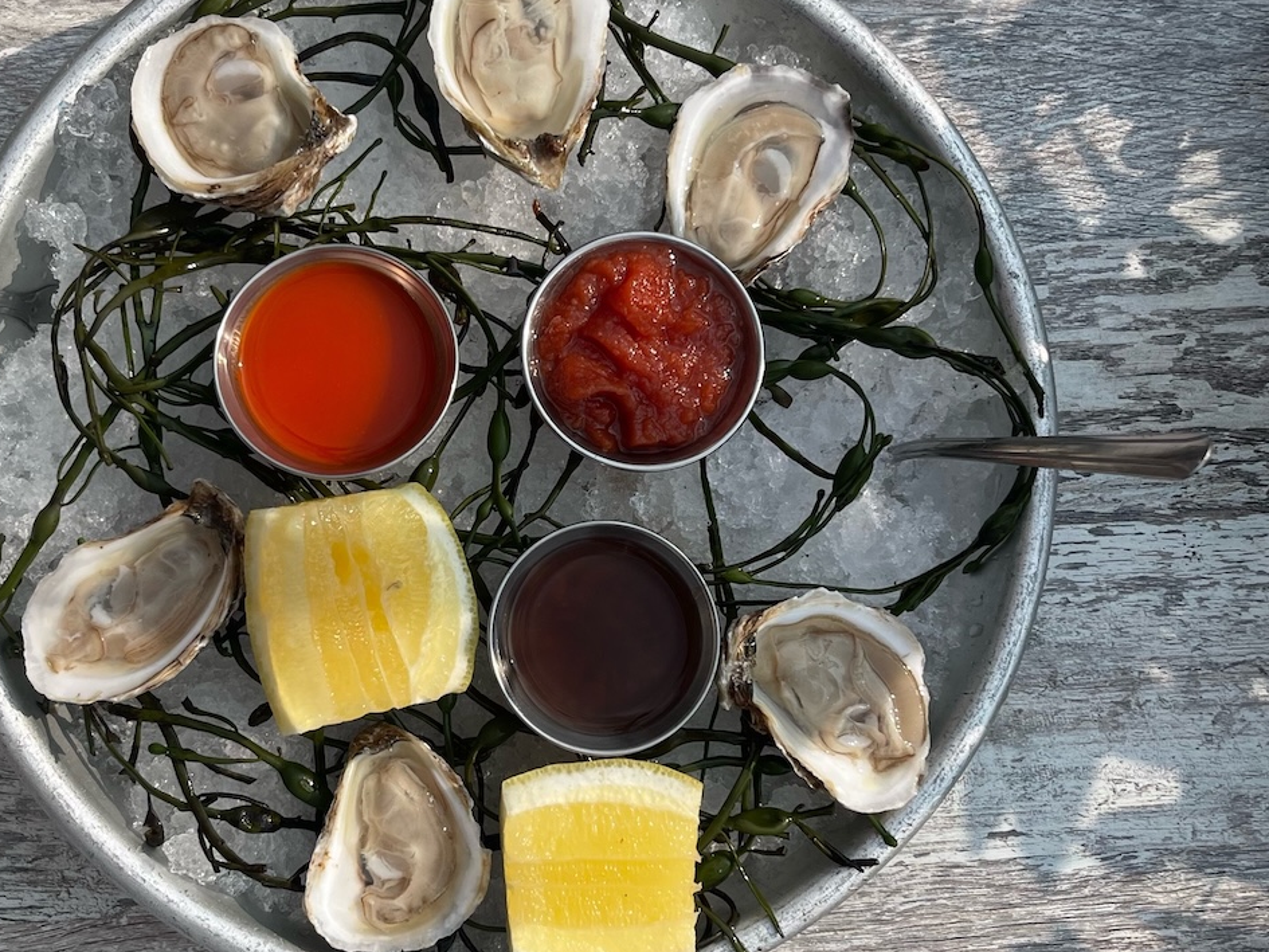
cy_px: 448
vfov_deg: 42.9
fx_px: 1210
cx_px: 466
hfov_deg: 54.6
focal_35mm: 33
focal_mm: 5.1
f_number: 1.6
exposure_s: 1/3922
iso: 32
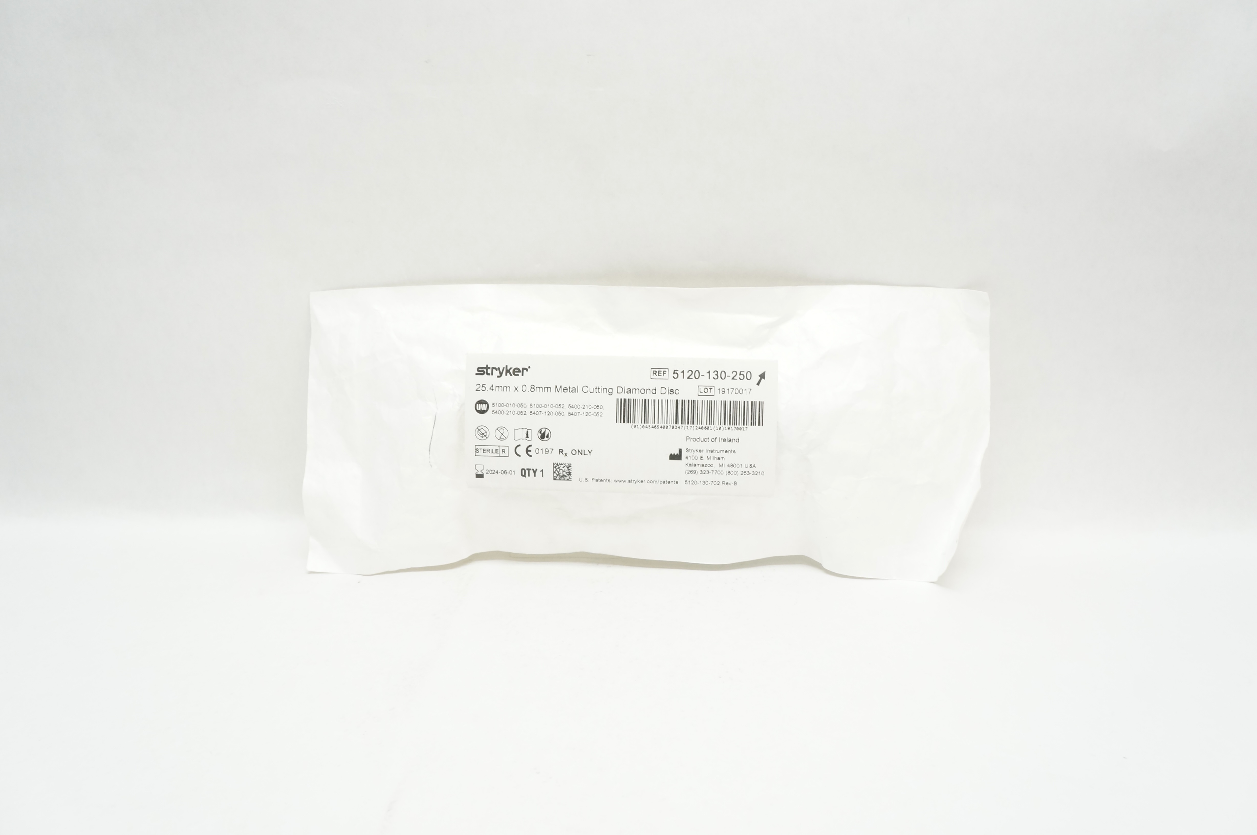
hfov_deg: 67.4
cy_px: 418
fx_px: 942
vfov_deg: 47.8
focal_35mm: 27
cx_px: 628
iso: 800
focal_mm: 18
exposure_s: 1/60
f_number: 7.1
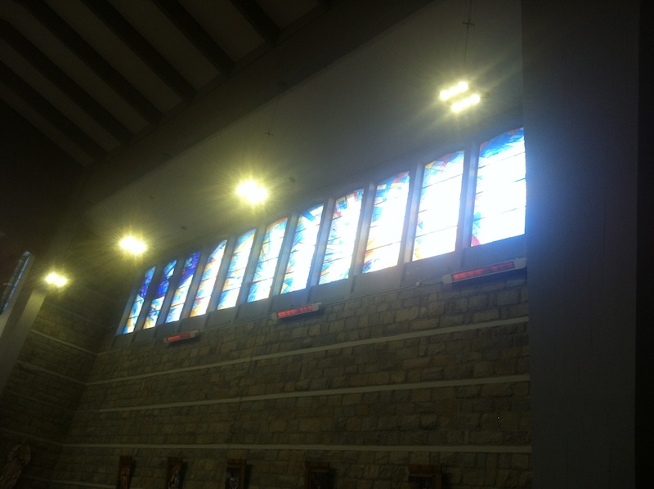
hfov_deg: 52.7
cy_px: 244
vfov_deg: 40.6
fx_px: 660
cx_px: 327
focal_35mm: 35
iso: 80
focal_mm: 3.85
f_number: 2.8
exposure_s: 1/30
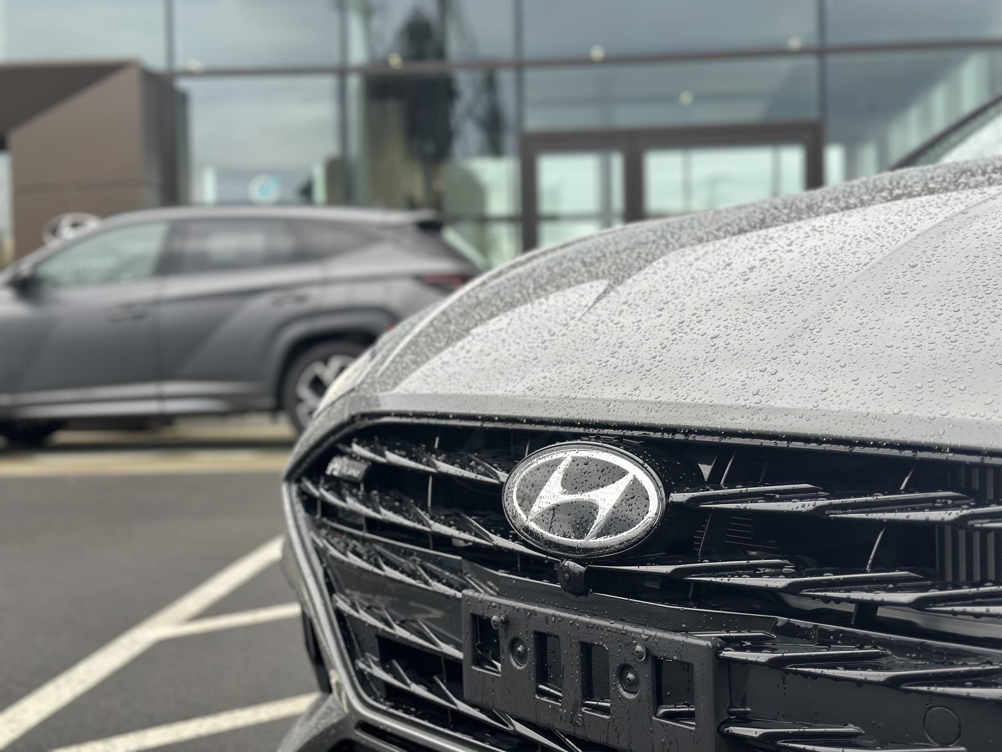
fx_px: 1389
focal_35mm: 48
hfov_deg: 39.7
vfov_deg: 30.3
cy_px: 376
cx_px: 501
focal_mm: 6.86
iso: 80
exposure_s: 1/627
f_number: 1.78
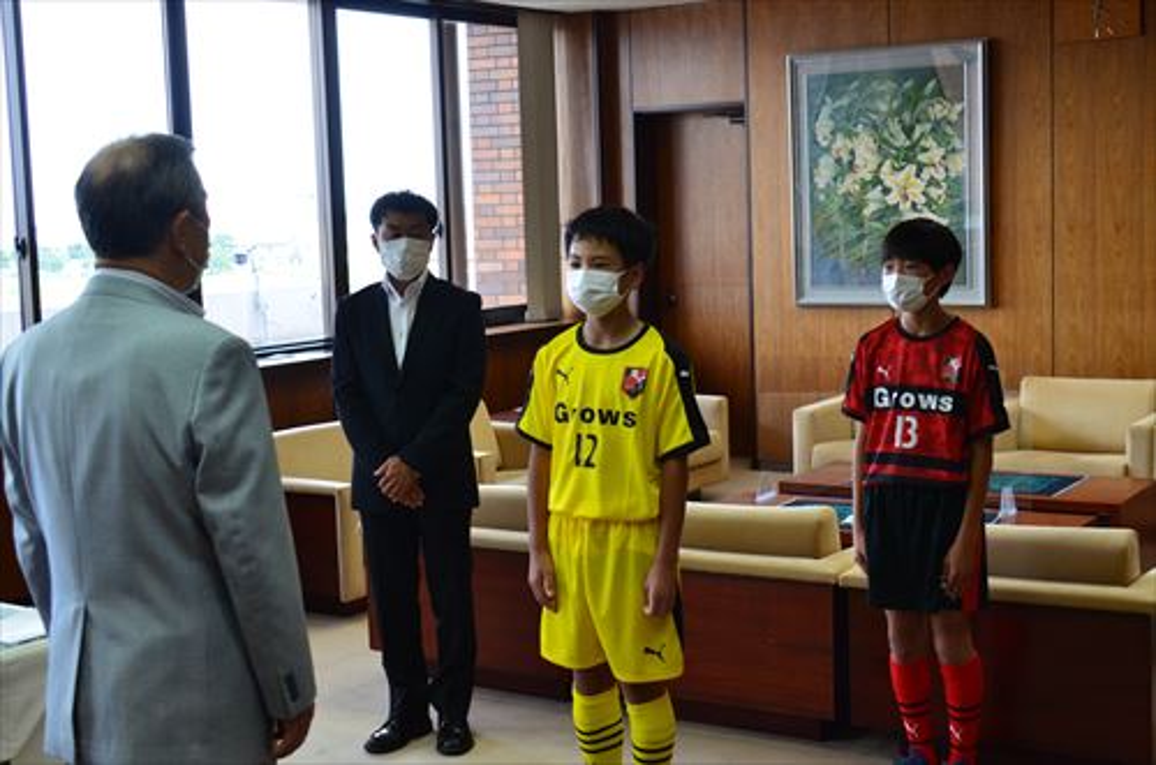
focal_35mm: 51
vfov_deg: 26.4
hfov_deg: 39.0
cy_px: 382
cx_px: 578
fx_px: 1634
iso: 1000
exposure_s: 1/160
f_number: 6.3
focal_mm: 34
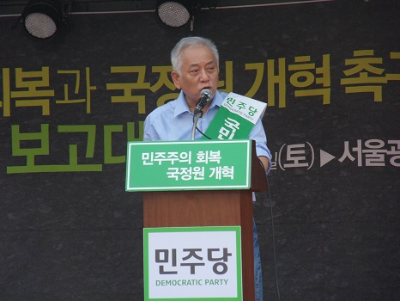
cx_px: 200
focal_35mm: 240
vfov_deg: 6.2
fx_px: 2775
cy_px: 150
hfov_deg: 8.2
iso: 200
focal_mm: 42
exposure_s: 1/90
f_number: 5.8
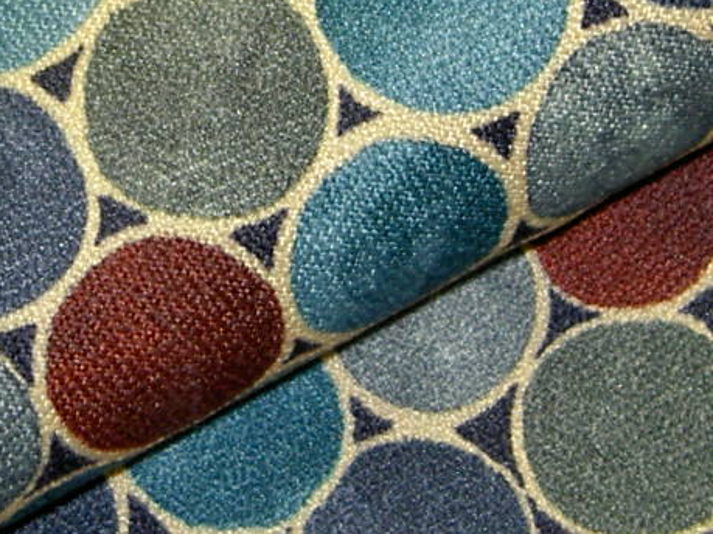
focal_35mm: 136
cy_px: 141
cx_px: 191
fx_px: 2801
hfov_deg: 14.5
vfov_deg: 10.9
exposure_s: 1/59.5
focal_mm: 8
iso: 100
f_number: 2.8
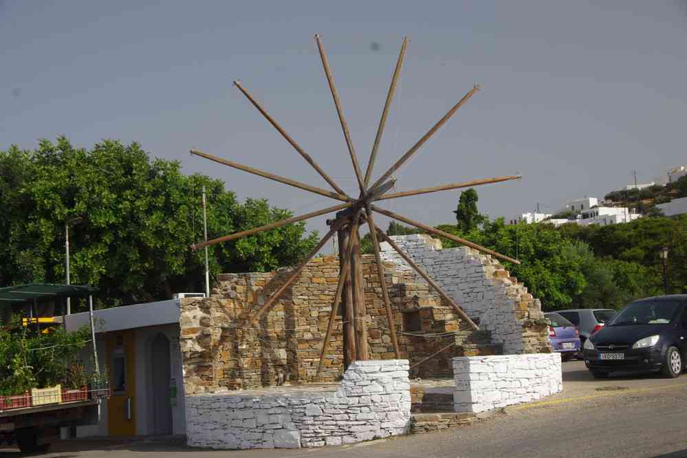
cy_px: 229
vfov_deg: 18.9
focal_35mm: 72
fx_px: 1374
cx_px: 344
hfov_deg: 28.1
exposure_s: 1/125
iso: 200
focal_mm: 47.5
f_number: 11
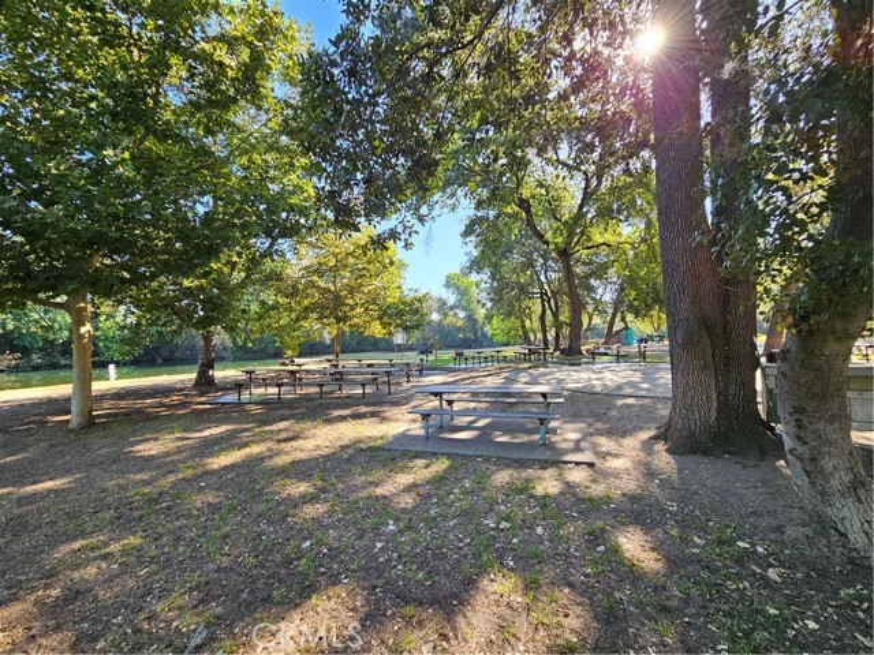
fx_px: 328
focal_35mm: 13
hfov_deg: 106.2
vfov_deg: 89.9
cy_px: 328
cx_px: 437
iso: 50
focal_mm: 2.2
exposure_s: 1/250
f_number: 2.2
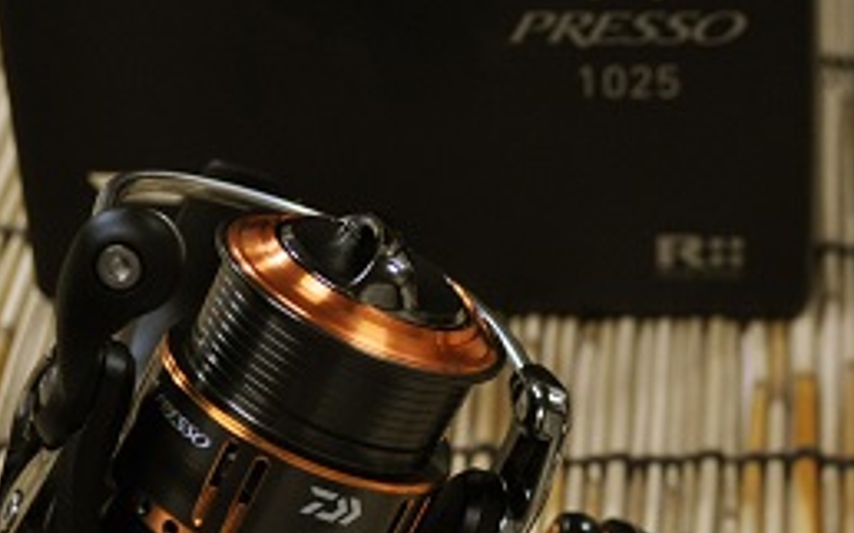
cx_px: 904
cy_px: 401
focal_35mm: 133
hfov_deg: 15.3
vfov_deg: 9.8
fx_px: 3100
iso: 800
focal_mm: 35
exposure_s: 1/50
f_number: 5
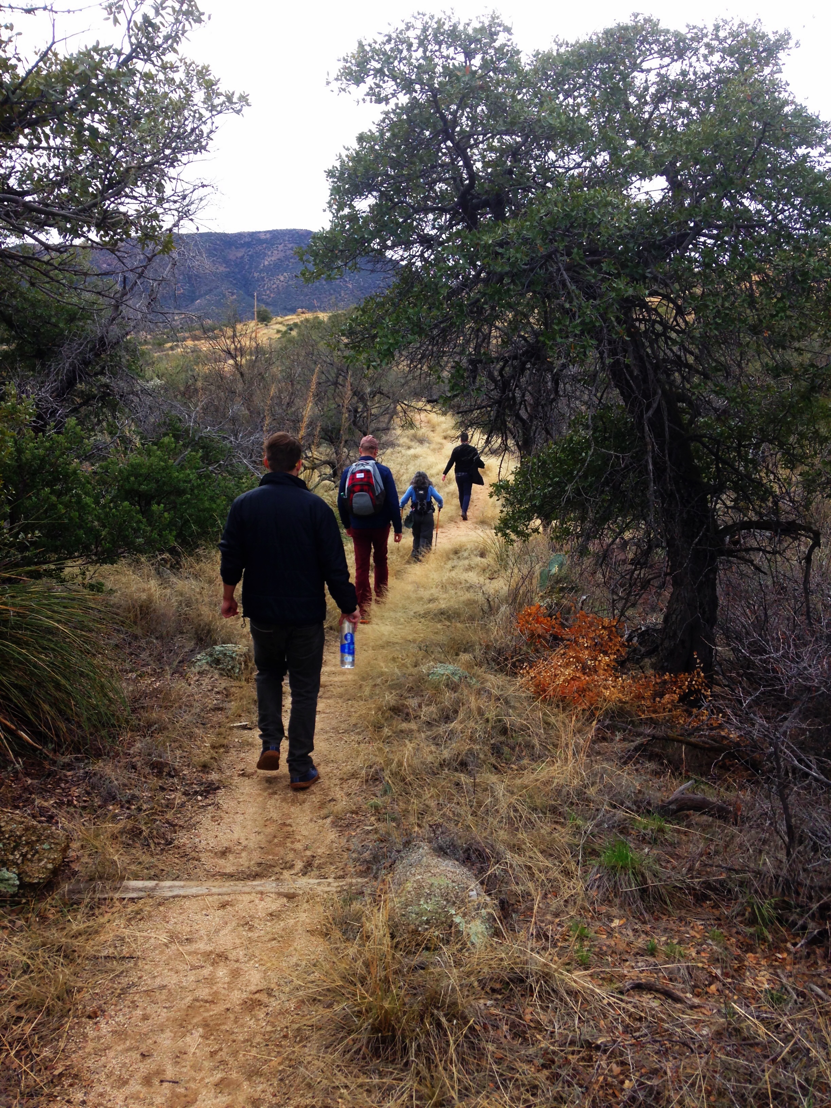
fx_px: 1056
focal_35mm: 33
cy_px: 554
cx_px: 416
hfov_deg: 42.9
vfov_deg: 55.4
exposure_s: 1/484
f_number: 2.4
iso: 50
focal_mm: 4.12
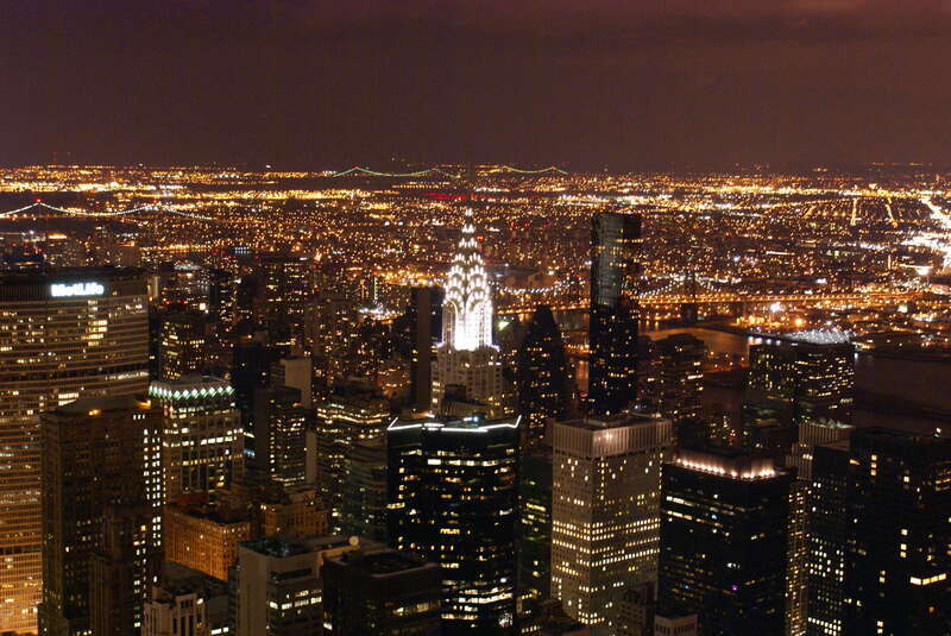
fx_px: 1388
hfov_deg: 37.8
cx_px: 476
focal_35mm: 52
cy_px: 318
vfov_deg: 25.8
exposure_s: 1/1.25
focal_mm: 35
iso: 800
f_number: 5.6
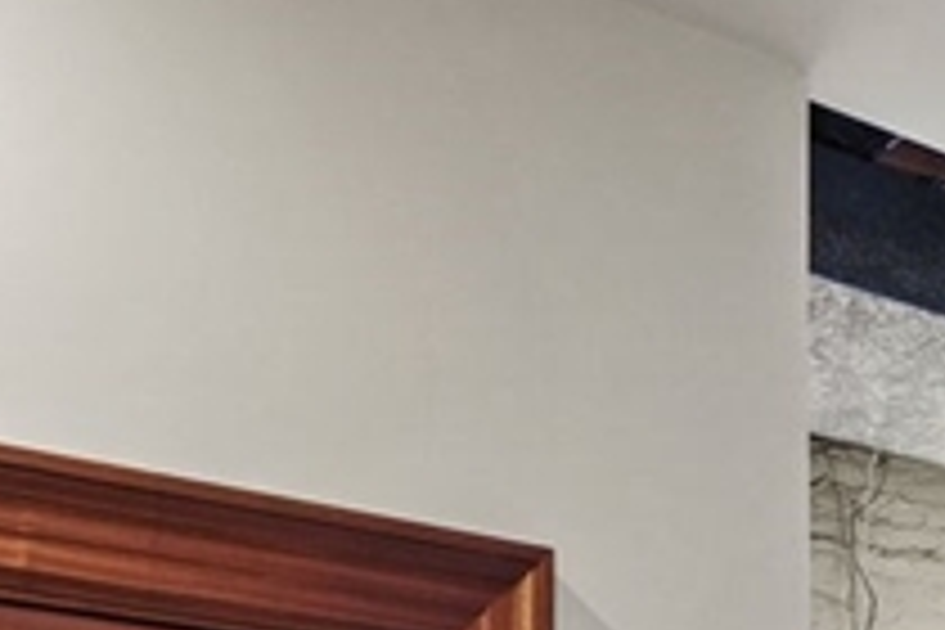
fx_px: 1916
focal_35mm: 73
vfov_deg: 15.4
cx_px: 720
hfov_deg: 27.3
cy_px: 1217
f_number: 6.3
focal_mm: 10
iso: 500
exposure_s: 1/3
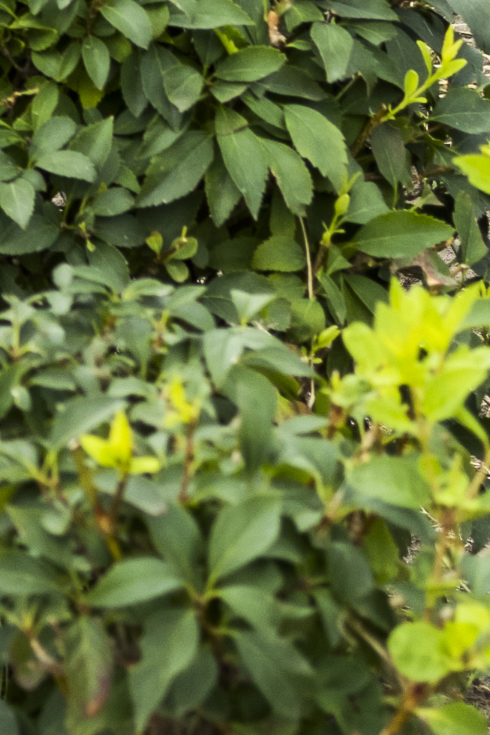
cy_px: -840
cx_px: -1204
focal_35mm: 376
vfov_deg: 5.3
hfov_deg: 3.5
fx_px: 7673
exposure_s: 1/640
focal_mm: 50
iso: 320
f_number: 4
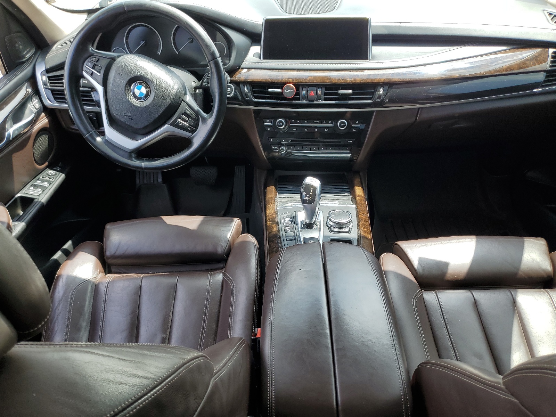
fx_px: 418
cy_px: 208
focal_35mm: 26
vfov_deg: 53.1
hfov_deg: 67.3
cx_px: 278
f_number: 1.5
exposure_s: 1/526
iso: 50
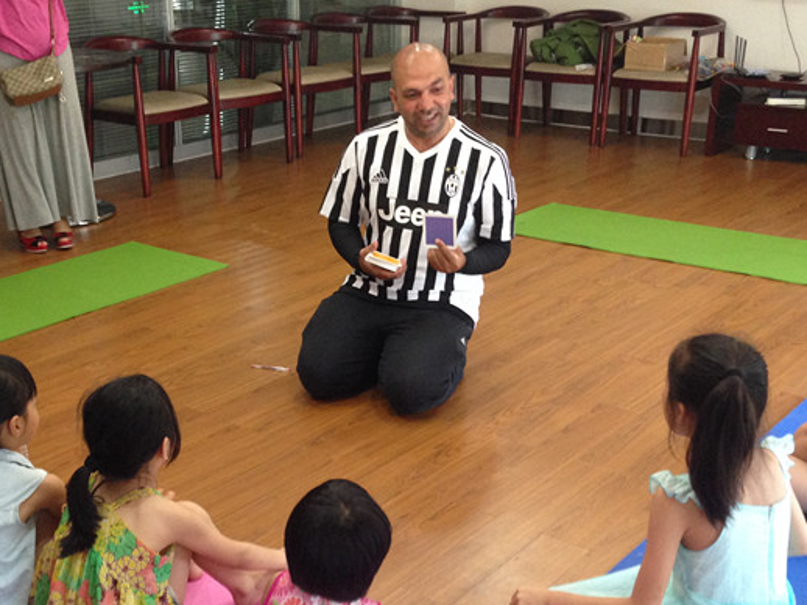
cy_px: 394
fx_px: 1188
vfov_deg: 28.4
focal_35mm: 51
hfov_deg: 37.4
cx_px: 333
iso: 160
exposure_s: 1/20
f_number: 2.4
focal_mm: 4.12
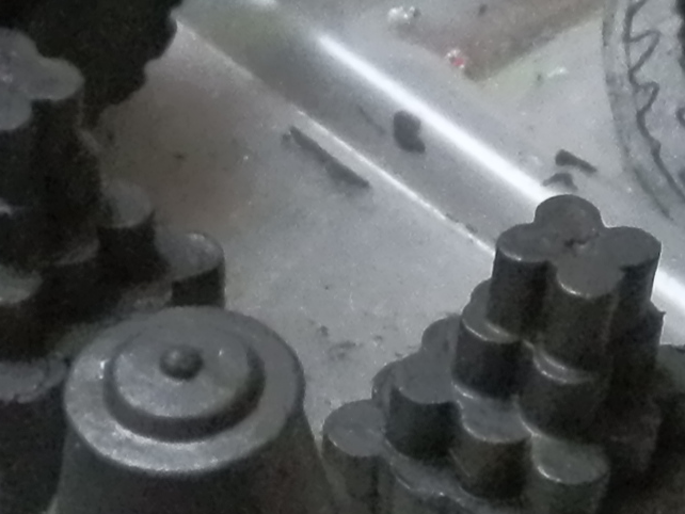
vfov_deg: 7.9
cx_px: 276
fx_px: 3702
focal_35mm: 187
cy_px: 606
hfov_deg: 10.6
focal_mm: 5
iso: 400
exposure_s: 1/100
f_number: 3.1
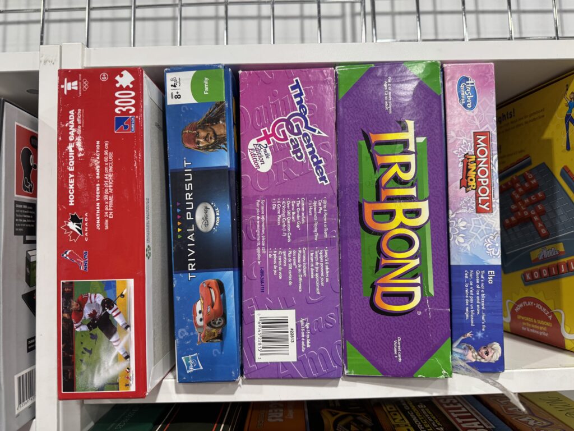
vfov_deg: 56.8
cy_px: 216
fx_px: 398
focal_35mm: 24
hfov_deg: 71.6
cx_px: 287
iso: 160
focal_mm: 6.76
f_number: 1.78
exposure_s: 1/60
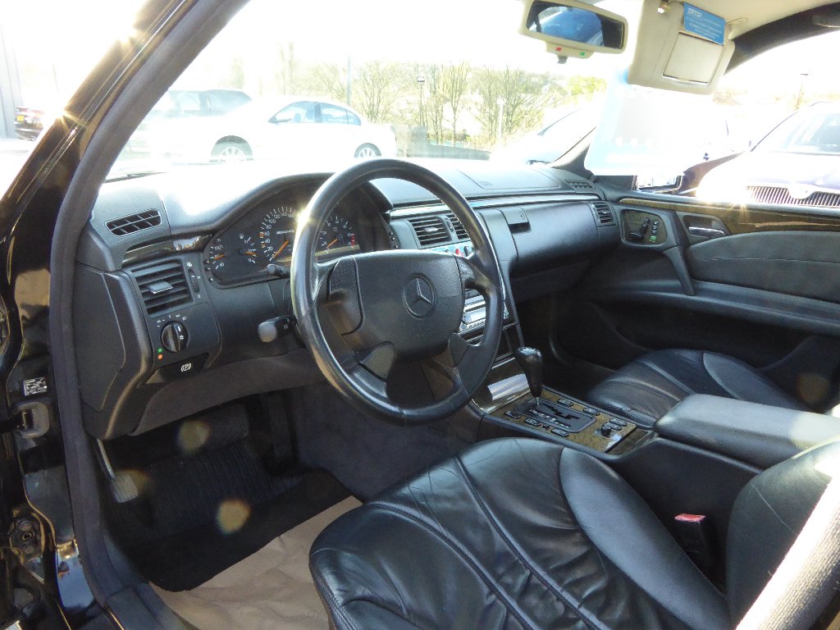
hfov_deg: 71.6
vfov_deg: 56.8
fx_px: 582
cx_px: 420
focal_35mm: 24
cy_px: 315
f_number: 6.3
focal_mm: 4.3
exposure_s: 1/25
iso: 400
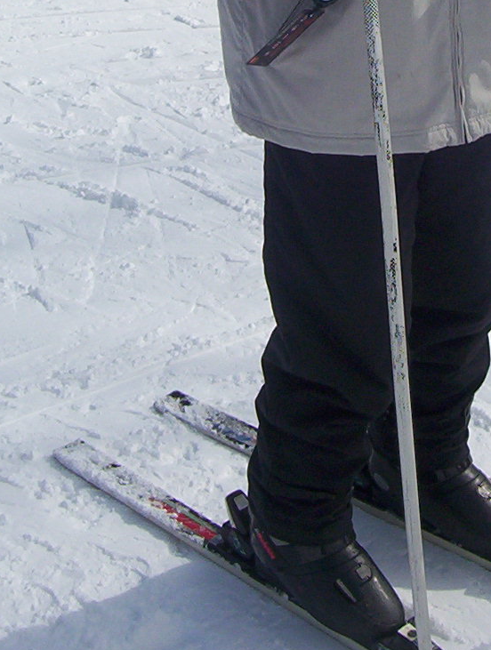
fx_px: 1808
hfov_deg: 15.3
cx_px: 425
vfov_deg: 19.8
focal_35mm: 96
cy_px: 6
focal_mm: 5.77
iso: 100
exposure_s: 1/1441
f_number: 5.17
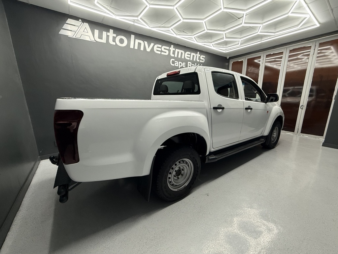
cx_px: 169
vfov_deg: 85.7
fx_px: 137
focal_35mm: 14
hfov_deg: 102.1
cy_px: 127
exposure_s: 1/100
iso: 250
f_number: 2.2
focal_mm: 2.22
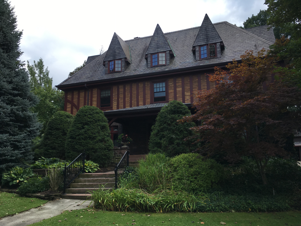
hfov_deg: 61.7
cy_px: 113
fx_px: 252
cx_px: 150
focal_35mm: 29
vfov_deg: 48.2
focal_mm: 4.15
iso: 25
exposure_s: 1/761
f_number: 2.2
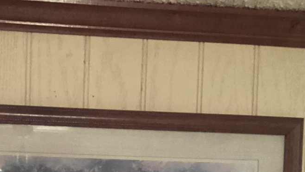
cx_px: 61
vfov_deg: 14.4
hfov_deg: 26.7
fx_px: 631
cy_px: 264
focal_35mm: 78
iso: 640
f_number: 2.4
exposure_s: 1/24
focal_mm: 3.3
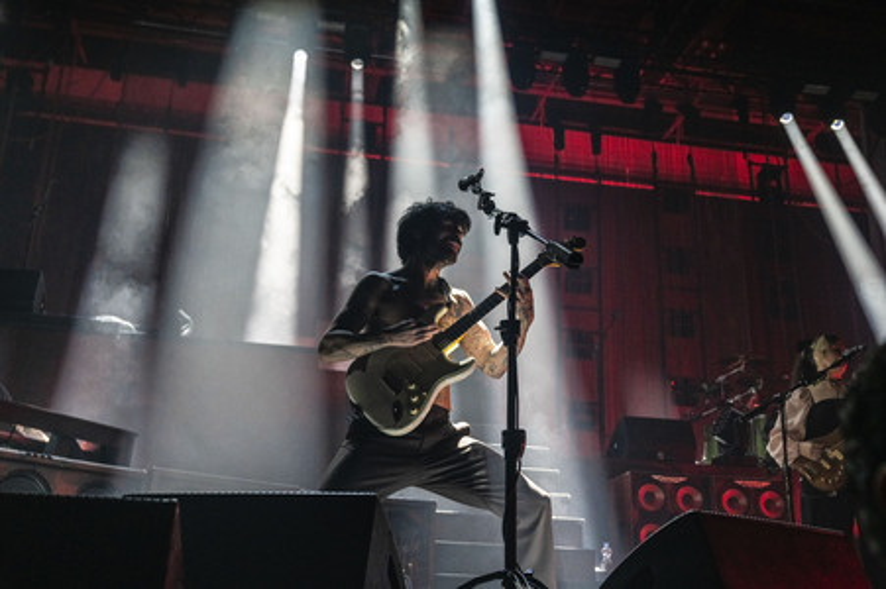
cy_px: 294
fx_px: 935
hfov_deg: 50.7
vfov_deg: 35.0
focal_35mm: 38
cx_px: 443
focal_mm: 38
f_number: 4
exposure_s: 1/320
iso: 2500
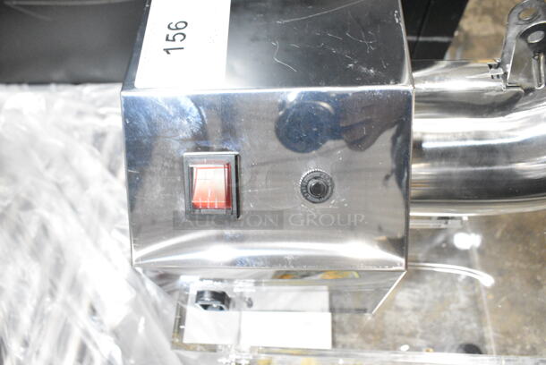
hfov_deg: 67.3
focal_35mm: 27
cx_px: 273
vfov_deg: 48.0
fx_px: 410
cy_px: 182
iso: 6400
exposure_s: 1/160
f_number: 6.3
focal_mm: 18
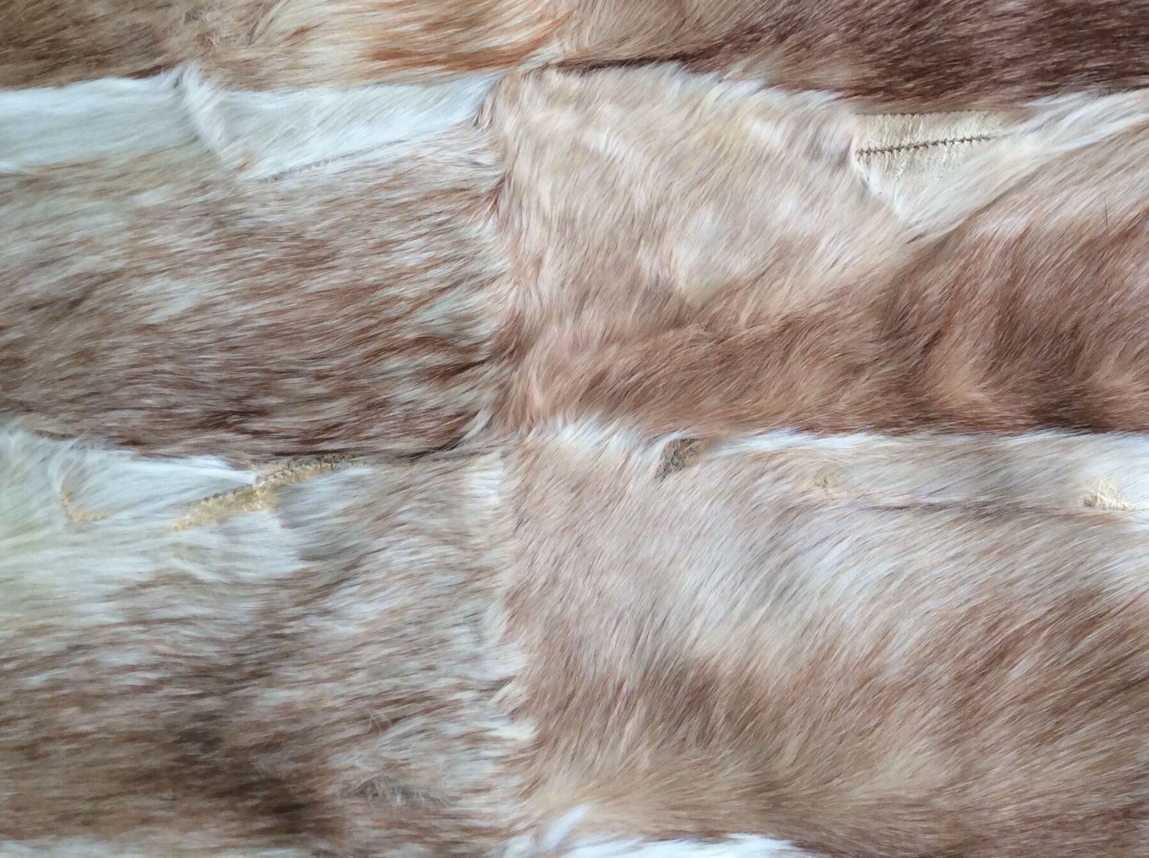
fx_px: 1525
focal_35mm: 46
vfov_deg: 31.3
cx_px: 765
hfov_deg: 40.8
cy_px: 306
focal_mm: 3.3
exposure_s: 1/30
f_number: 2.4
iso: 32
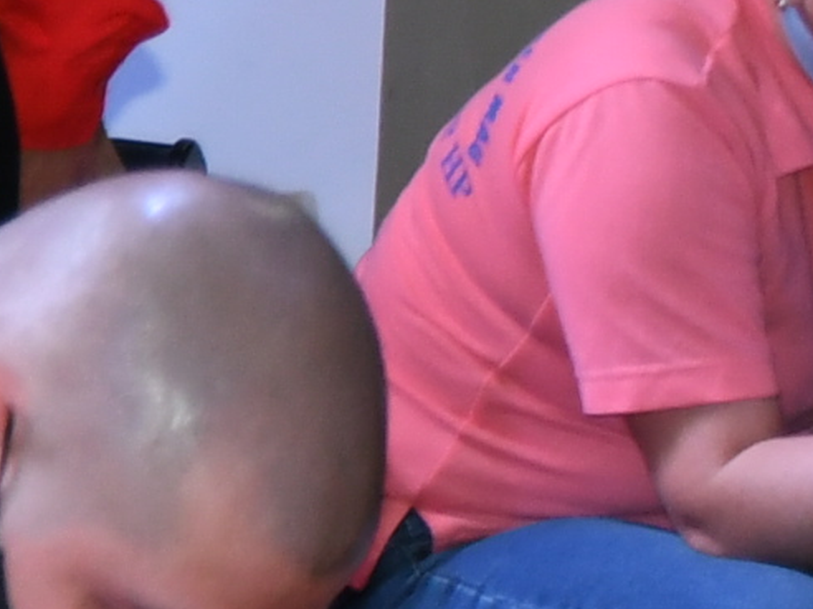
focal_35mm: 367
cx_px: -1571
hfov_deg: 5.1
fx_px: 8619
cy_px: 393
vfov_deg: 4.1
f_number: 4
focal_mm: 30
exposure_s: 1/200
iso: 640
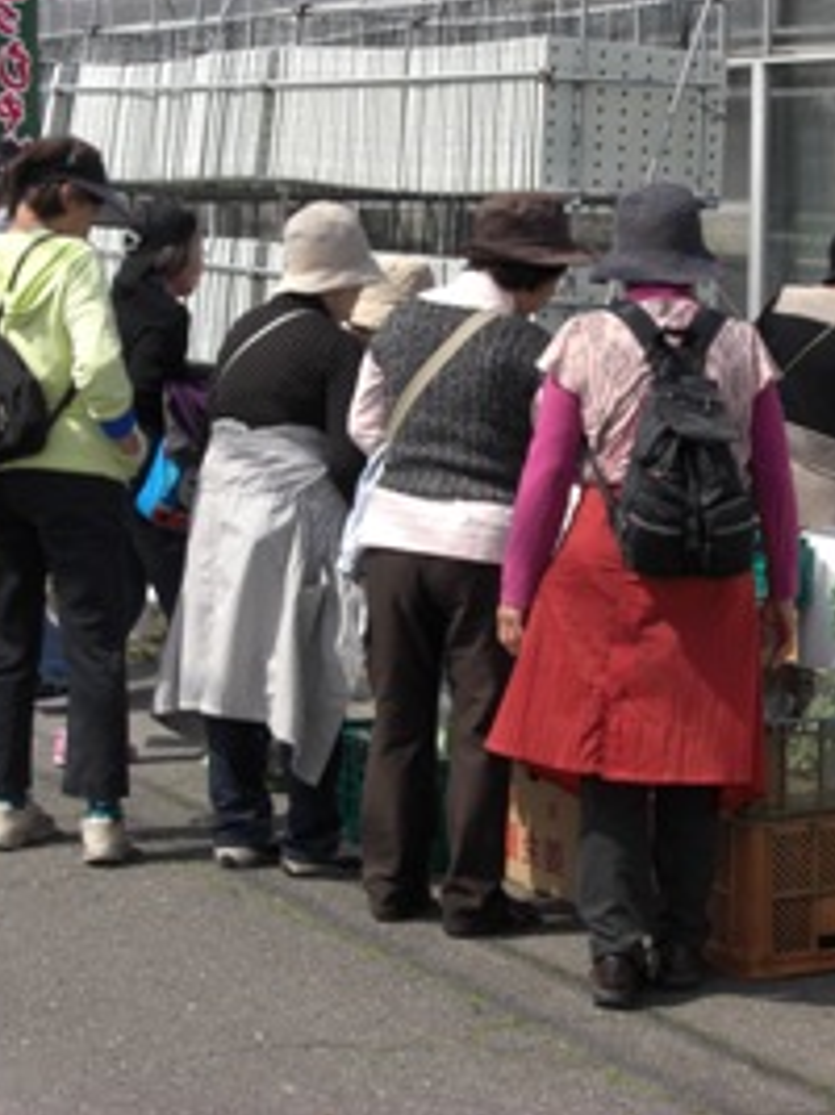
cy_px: 555
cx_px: 557
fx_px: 2961
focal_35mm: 92
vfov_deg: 21.3
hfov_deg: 16.0
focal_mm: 14.2
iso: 80
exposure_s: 1/400
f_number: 5.6
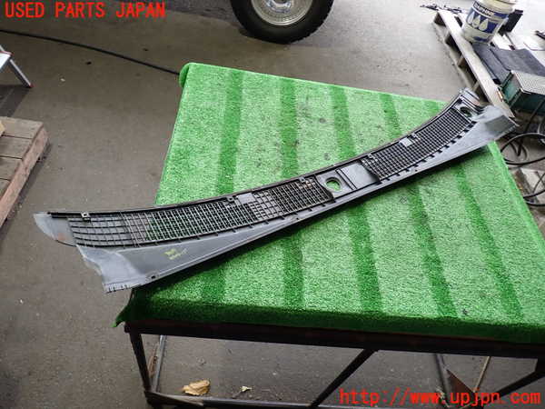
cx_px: 272
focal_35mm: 25
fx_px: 394
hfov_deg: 69.4
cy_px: 204
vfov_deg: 54.9
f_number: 2
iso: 200
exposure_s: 1/40
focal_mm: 4.5
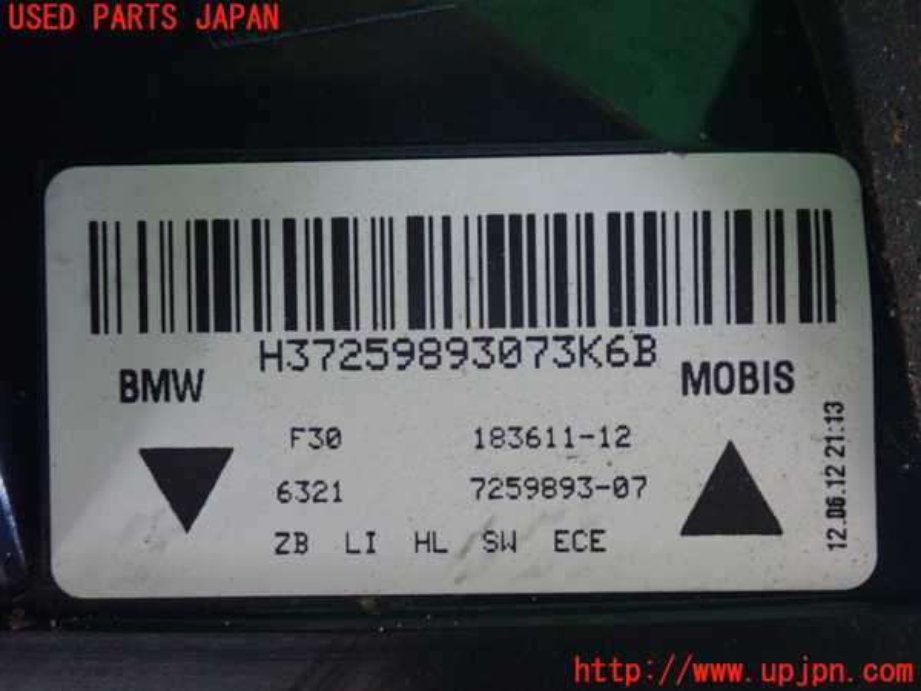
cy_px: 346
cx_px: 460
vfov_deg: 24.0
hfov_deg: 31.7
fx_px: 1623
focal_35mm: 61
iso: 800
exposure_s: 1/25
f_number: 3.6
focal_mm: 11.01
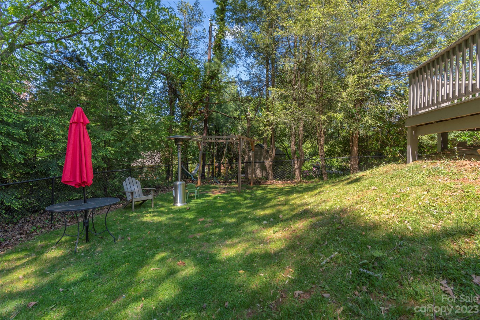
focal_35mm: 17
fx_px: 227
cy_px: 160
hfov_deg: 93.3
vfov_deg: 70.5
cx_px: 240
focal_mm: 17
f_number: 7.1
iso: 320
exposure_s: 1/250
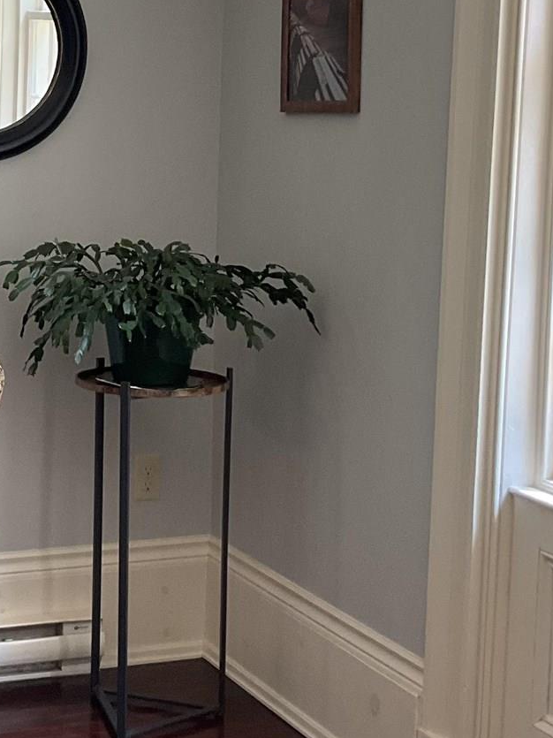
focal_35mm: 80
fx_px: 1704
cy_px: 303
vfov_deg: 24.4
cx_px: -53
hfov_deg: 17.8
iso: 50
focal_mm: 3
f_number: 1.8
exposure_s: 1/60
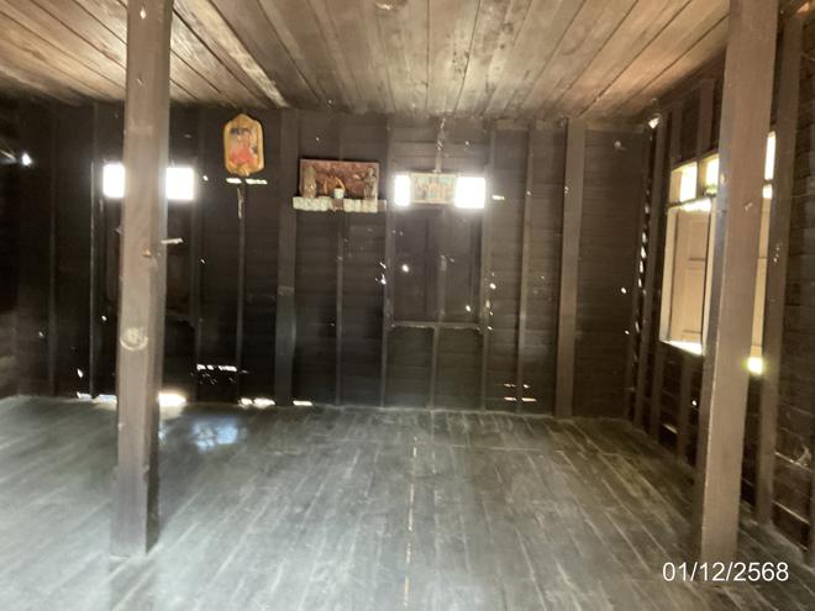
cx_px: 408
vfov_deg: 48.2
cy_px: 306
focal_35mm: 29
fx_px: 683
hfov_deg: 61.7
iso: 500
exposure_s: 1/25
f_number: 1.8
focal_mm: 3
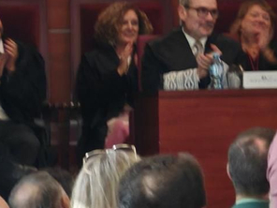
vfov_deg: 4.0
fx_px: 2945
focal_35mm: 368
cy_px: -4
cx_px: 659
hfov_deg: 5.2
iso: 125
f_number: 2.4
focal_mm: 8.67
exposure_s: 1/50
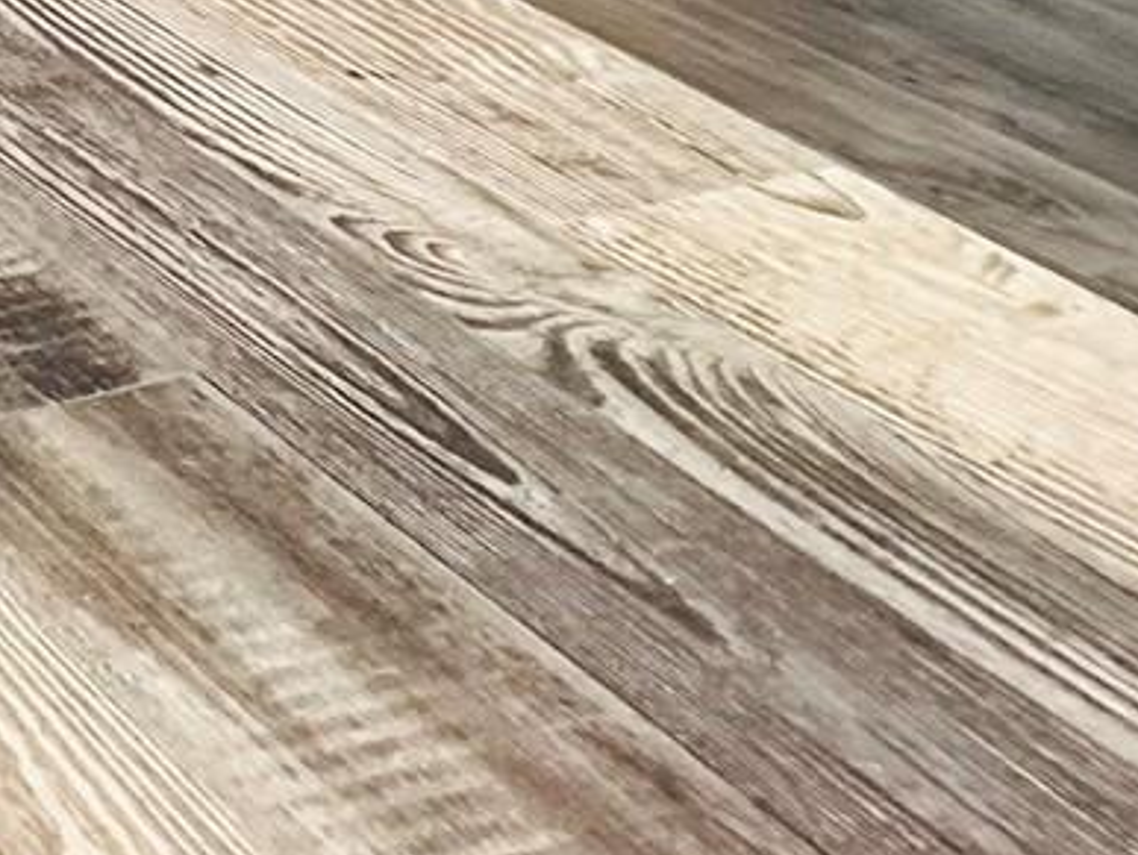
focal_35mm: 74
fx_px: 2435
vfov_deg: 14.5
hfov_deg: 17.4
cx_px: -1229
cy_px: -1093
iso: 320
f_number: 2.2
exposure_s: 1/60
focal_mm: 2.22
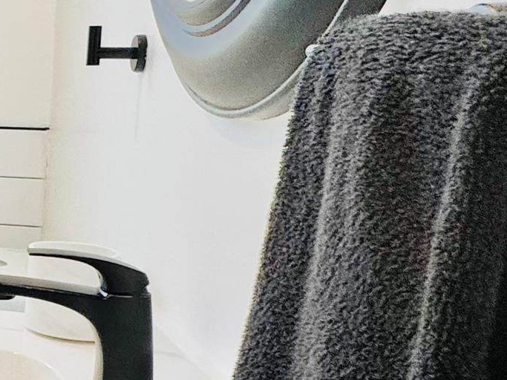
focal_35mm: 63
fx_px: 923
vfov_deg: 23.2
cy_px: 152
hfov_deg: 20.0
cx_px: -454
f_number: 2.2
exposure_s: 1/120
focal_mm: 2.22
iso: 64
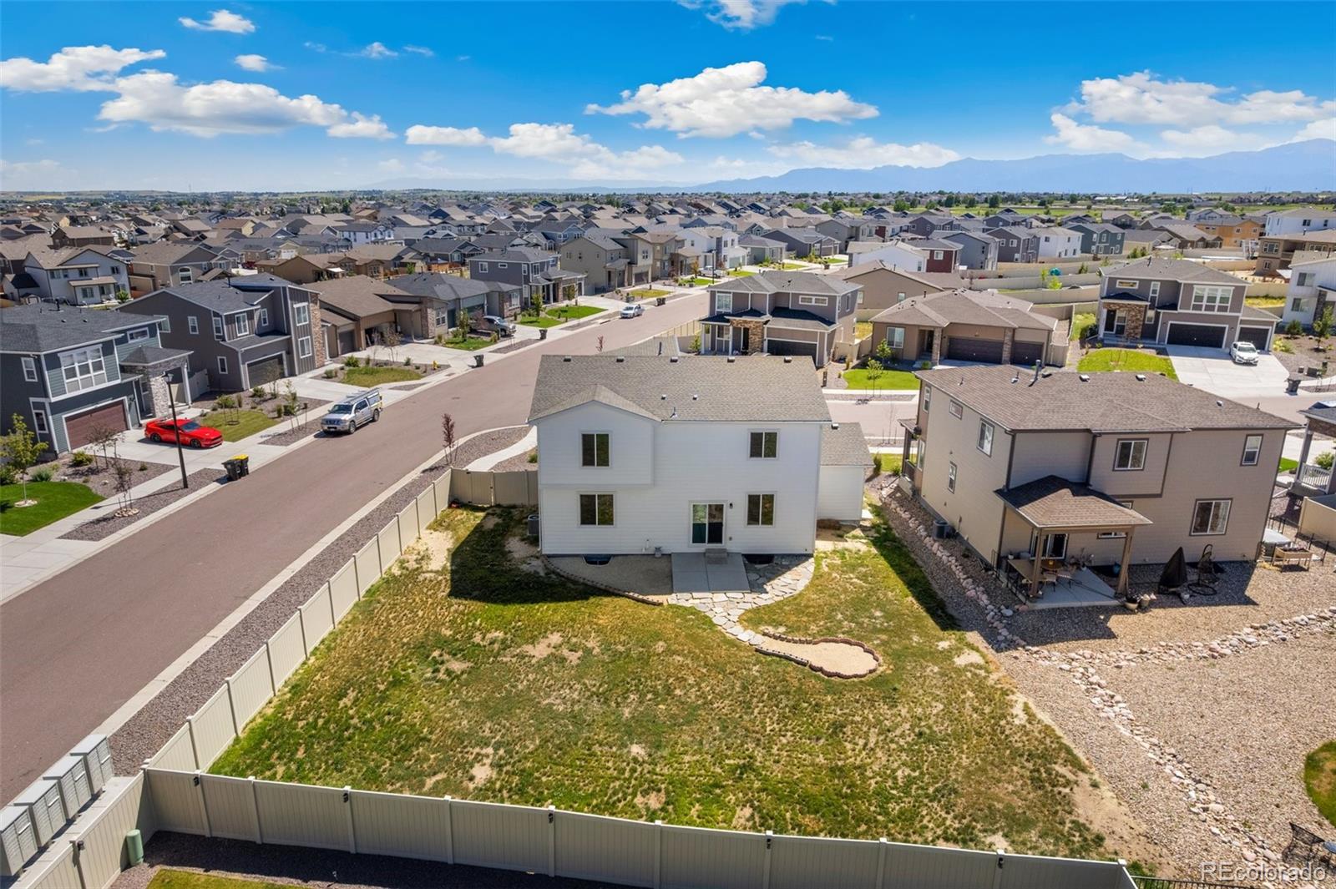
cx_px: 668
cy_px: 444
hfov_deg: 78.6
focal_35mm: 22
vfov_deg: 57.2
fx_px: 816
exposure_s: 1/2000
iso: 100
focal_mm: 8.38
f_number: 2.8
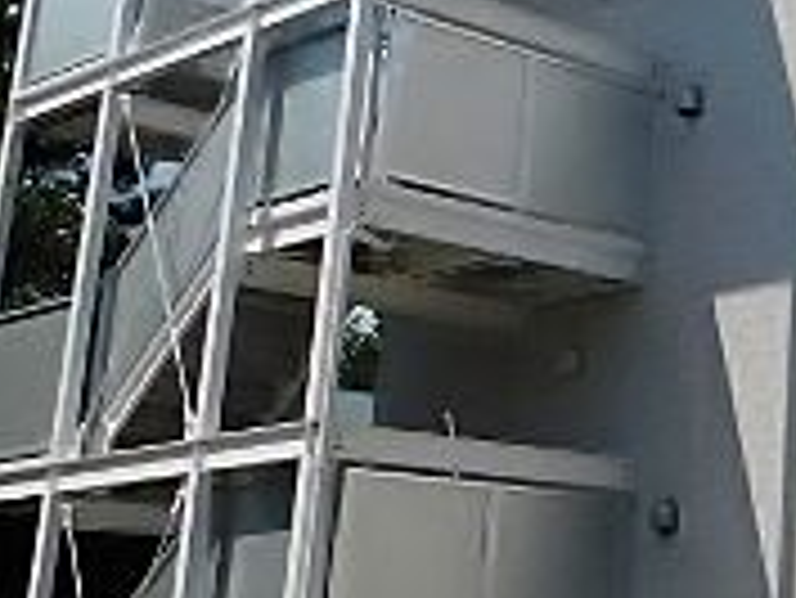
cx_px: 1219
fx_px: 1910
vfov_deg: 17.7
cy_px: 171
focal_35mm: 83
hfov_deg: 20.1
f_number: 6
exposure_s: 1/800
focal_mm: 4
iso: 125
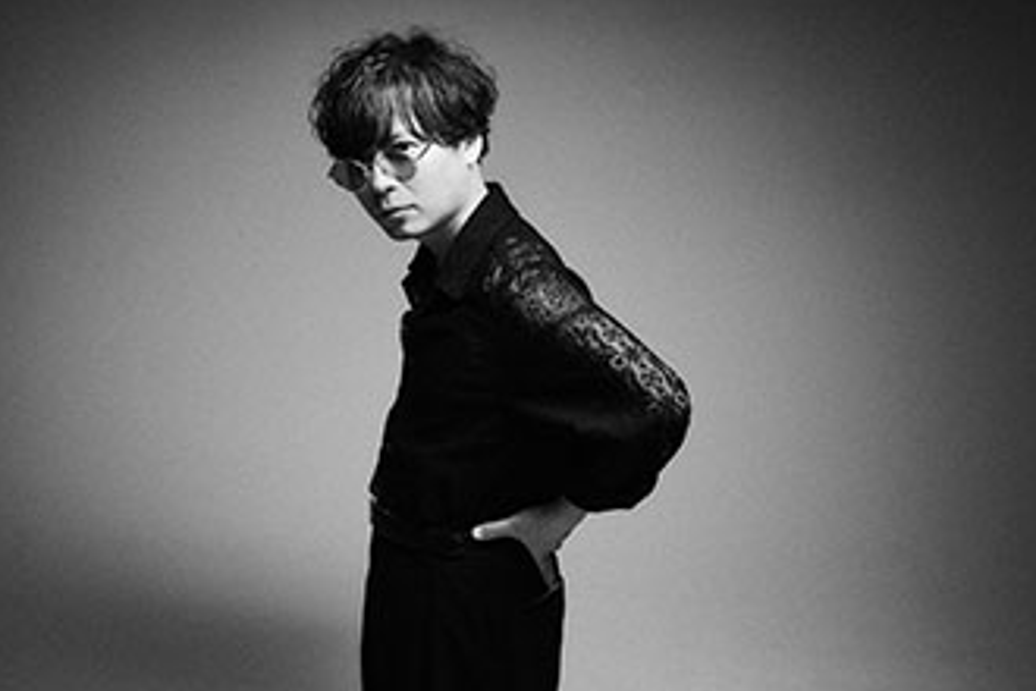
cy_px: 394
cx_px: 491
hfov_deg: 54.4
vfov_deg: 37.8
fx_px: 1007
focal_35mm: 35
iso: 800
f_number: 11
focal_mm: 30
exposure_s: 1/50
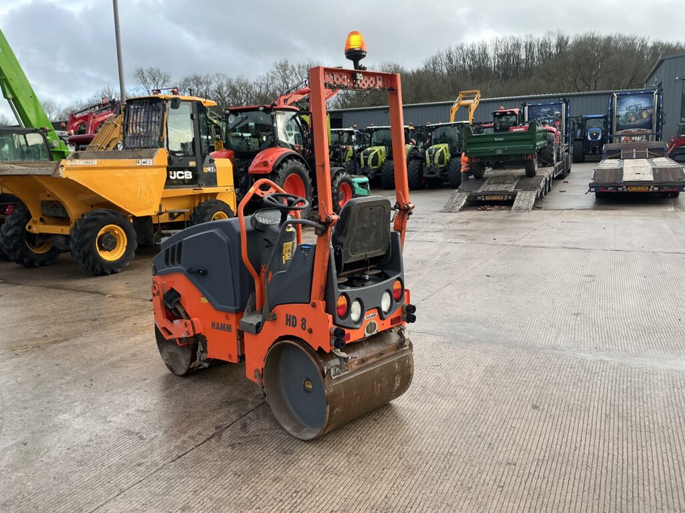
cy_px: 256
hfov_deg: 63.4
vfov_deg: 49.7
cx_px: 342
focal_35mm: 28
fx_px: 554
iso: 25
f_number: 1.8
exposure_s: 1/428
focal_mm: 3
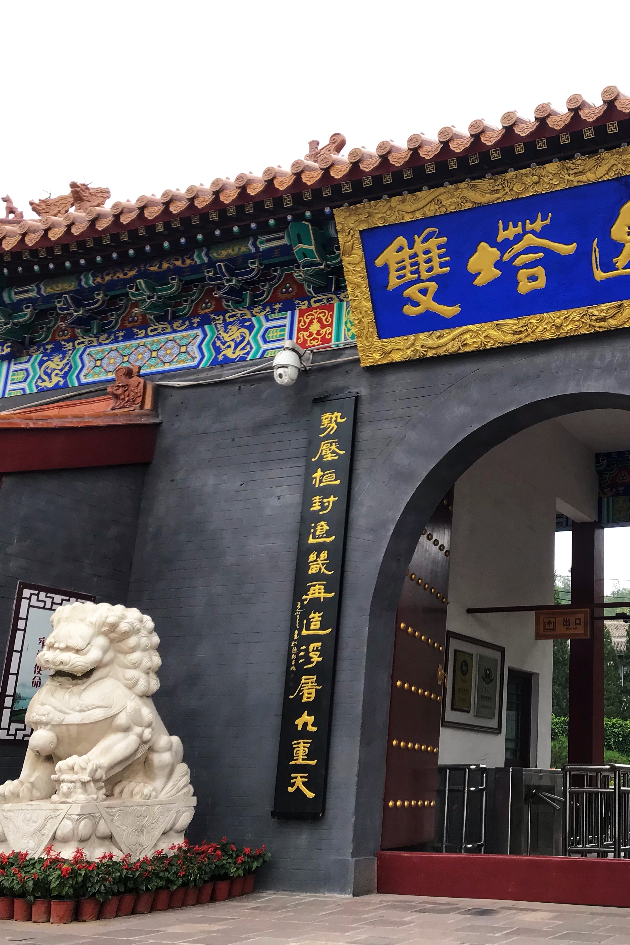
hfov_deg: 32.4
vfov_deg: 49.6
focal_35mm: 39
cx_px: 573
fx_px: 1024
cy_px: 474
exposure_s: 1/129
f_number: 1.8
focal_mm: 3.99
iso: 20
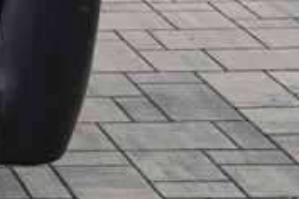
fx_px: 1636
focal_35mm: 197
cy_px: -261
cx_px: -360
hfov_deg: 9.5
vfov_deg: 6.7
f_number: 5.6
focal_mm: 34
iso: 100
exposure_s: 1/125
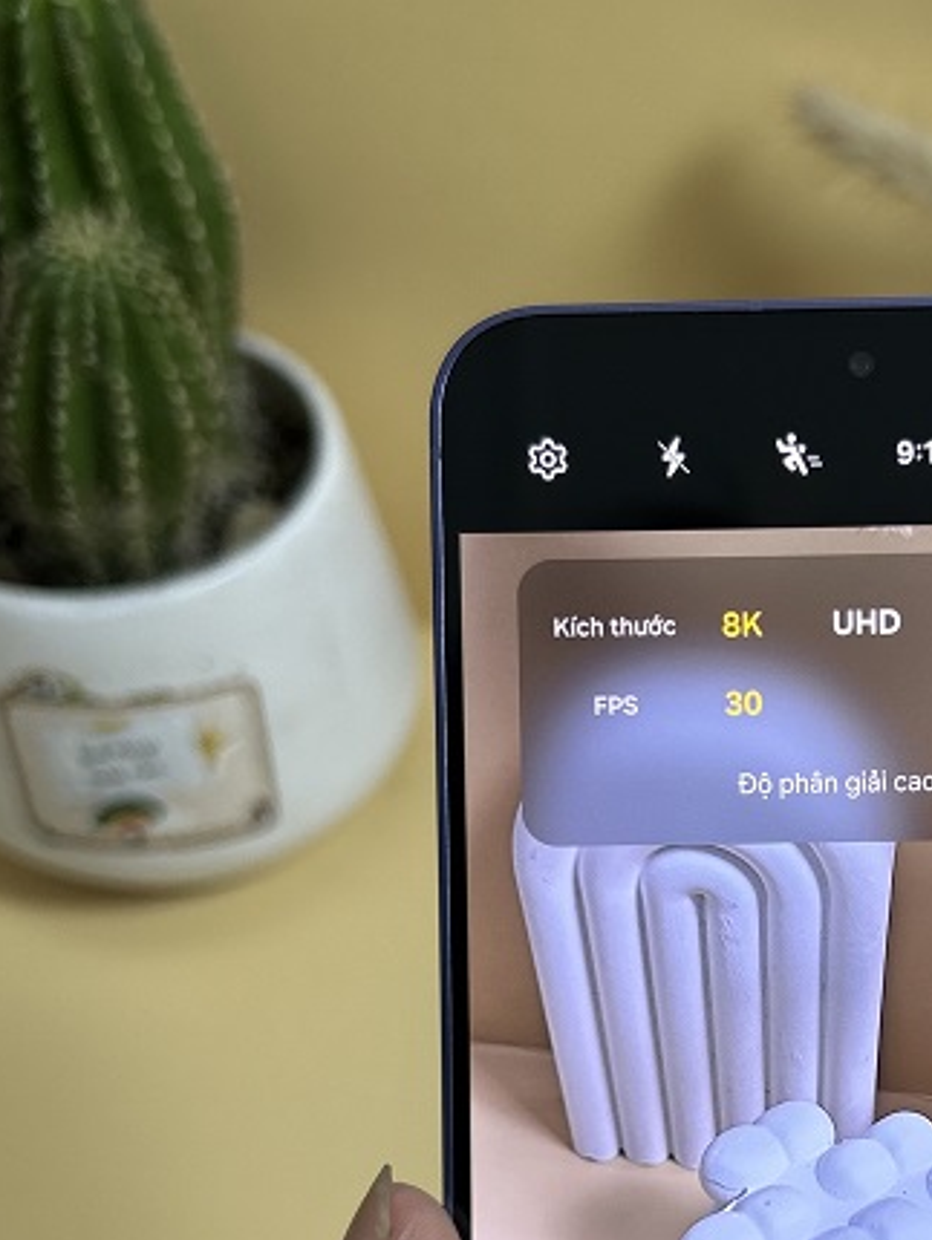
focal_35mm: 58
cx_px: 837
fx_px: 2080
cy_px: 963
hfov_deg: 24.5
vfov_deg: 32.4
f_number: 1.5
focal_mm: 5.7
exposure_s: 1/80
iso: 40
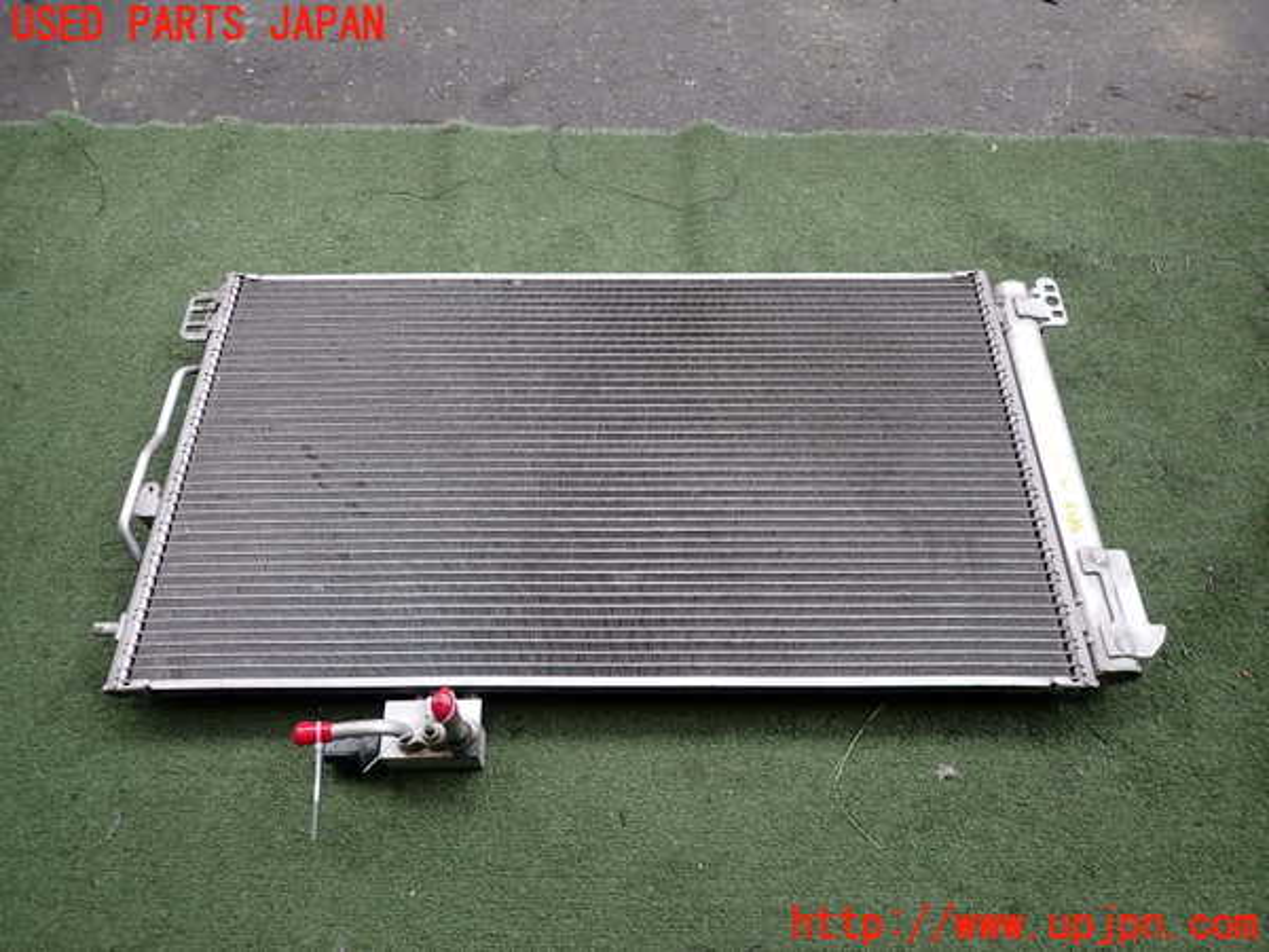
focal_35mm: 25
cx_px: 634
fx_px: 916
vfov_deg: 54.9
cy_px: 476
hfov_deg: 69.4
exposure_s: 1/125
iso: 125
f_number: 2
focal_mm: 4.5
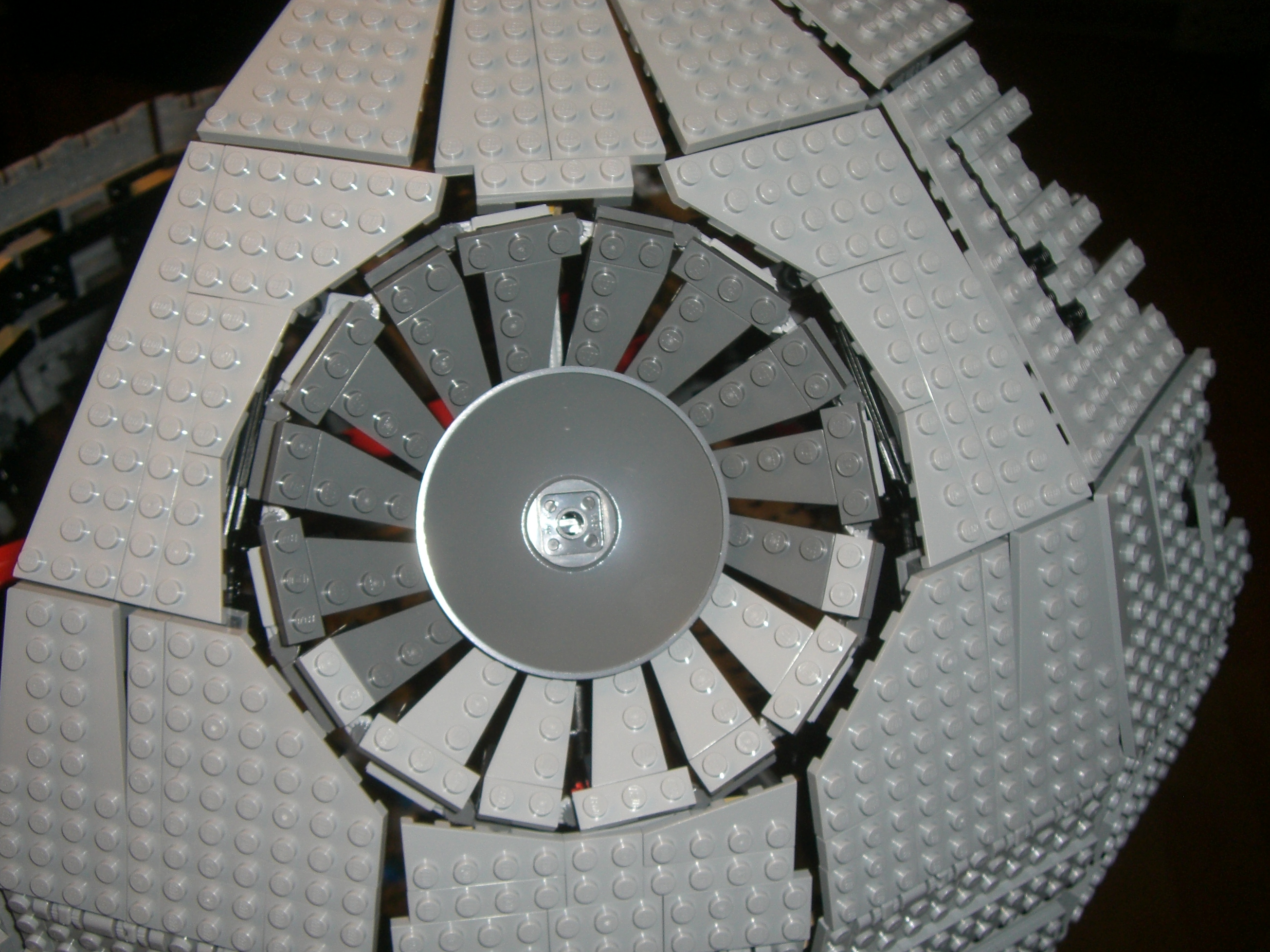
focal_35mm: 41
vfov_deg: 35.1
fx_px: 1504
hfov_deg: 45.8
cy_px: 503
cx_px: 600
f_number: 2.7
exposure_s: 1/60
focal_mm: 6.2
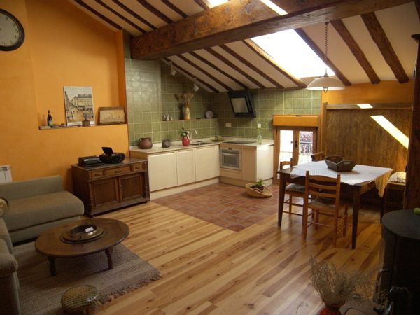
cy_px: 158
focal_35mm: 24
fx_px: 291
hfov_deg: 71.6
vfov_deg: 56.8
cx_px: 210
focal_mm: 5
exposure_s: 1/125
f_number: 2.8
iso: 400
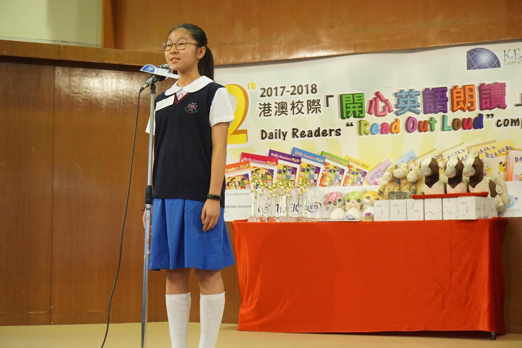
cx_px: 261
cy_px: 174
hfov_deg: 31.2
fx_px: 935
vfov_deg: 21.1
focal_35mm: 64
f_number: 5.6
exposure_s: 1/80
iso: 3200
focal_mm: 43
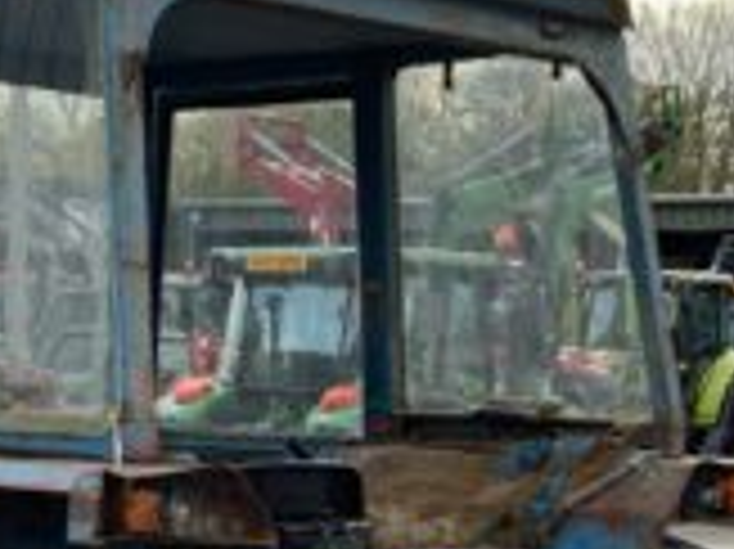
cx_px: 320
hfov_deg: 17.3
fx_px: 2415
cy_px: 729
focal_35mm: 114
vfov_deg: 12.5
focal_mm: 3
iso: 16
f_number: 1.8
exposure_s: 1/133
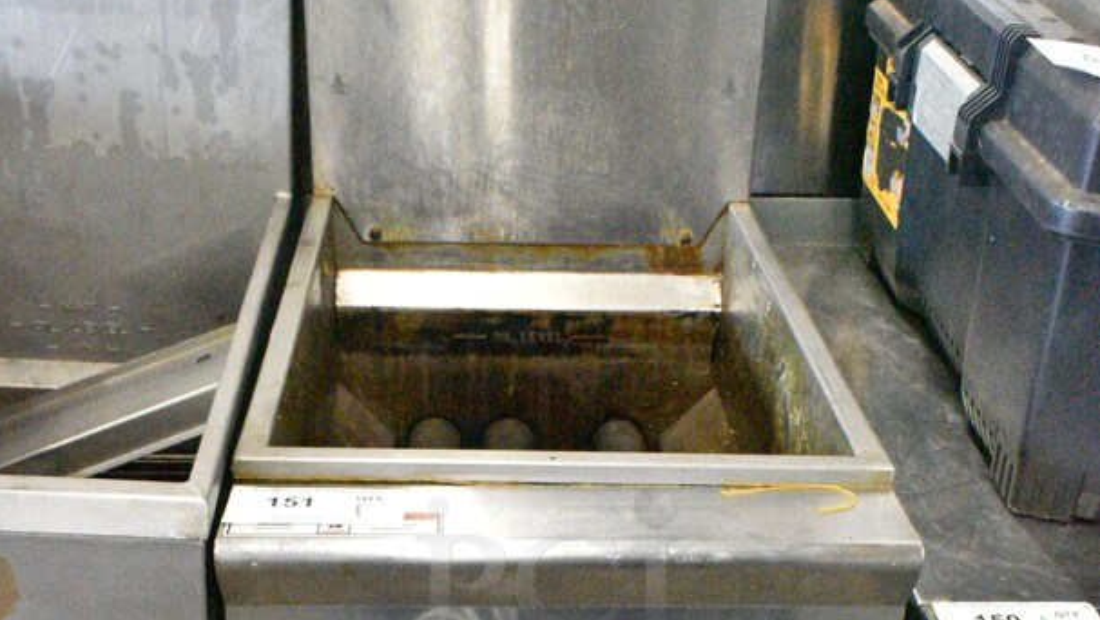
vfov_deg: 22.4
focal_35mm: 52
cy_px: 581
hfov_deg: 39.8
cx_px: 549
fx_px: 1517
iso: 25600
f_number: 9
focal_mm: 22
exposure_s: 1/250
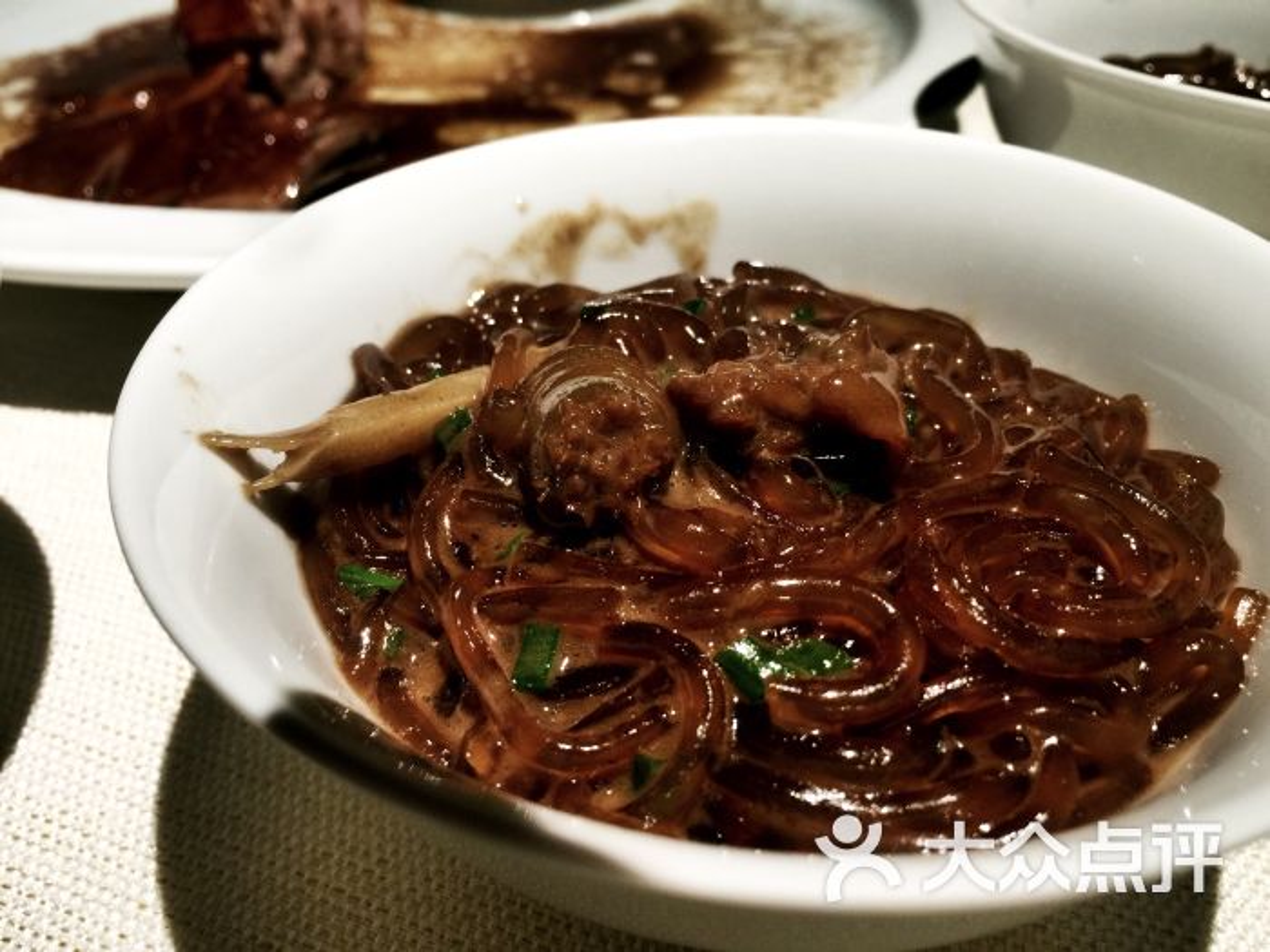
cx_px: 635
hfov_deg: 61.7
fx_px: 1064
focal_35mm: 29
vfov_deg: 48.2
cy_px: 476
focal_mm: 4.15
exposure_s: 1/17
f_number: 2.2
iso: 40
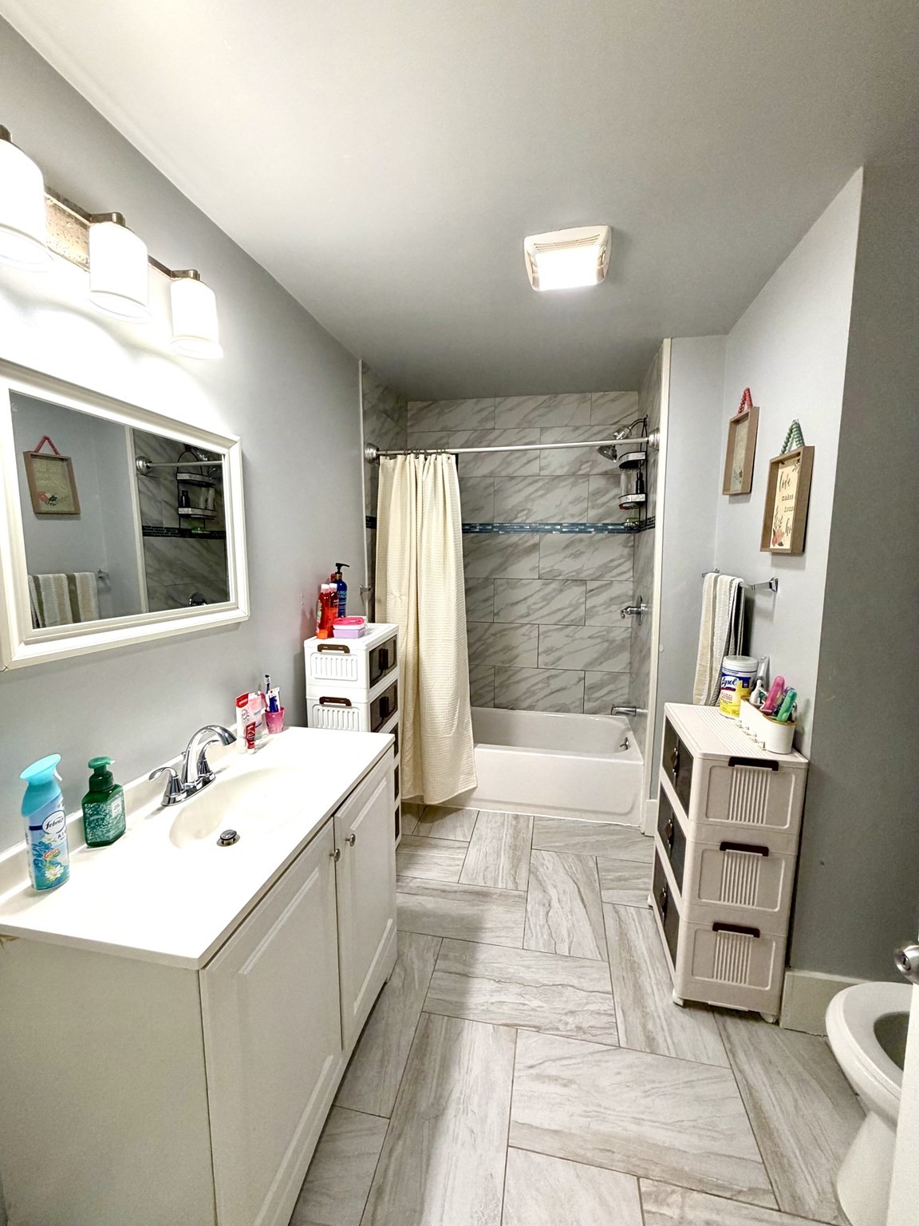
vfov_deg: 102.1
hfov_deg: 85.7
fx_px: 496
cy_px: 613
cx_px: 460
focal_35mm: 14
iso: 160
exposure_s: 1/60
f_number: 2.2
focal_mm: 2.22
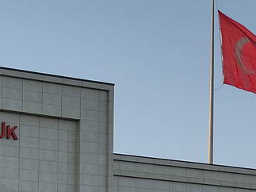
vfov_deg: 13.4
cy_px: 308
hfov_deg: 17.7
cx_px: -93
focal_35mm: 103
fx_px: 761
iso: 100
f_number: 1.79
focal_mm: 4.74
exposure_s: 1/299
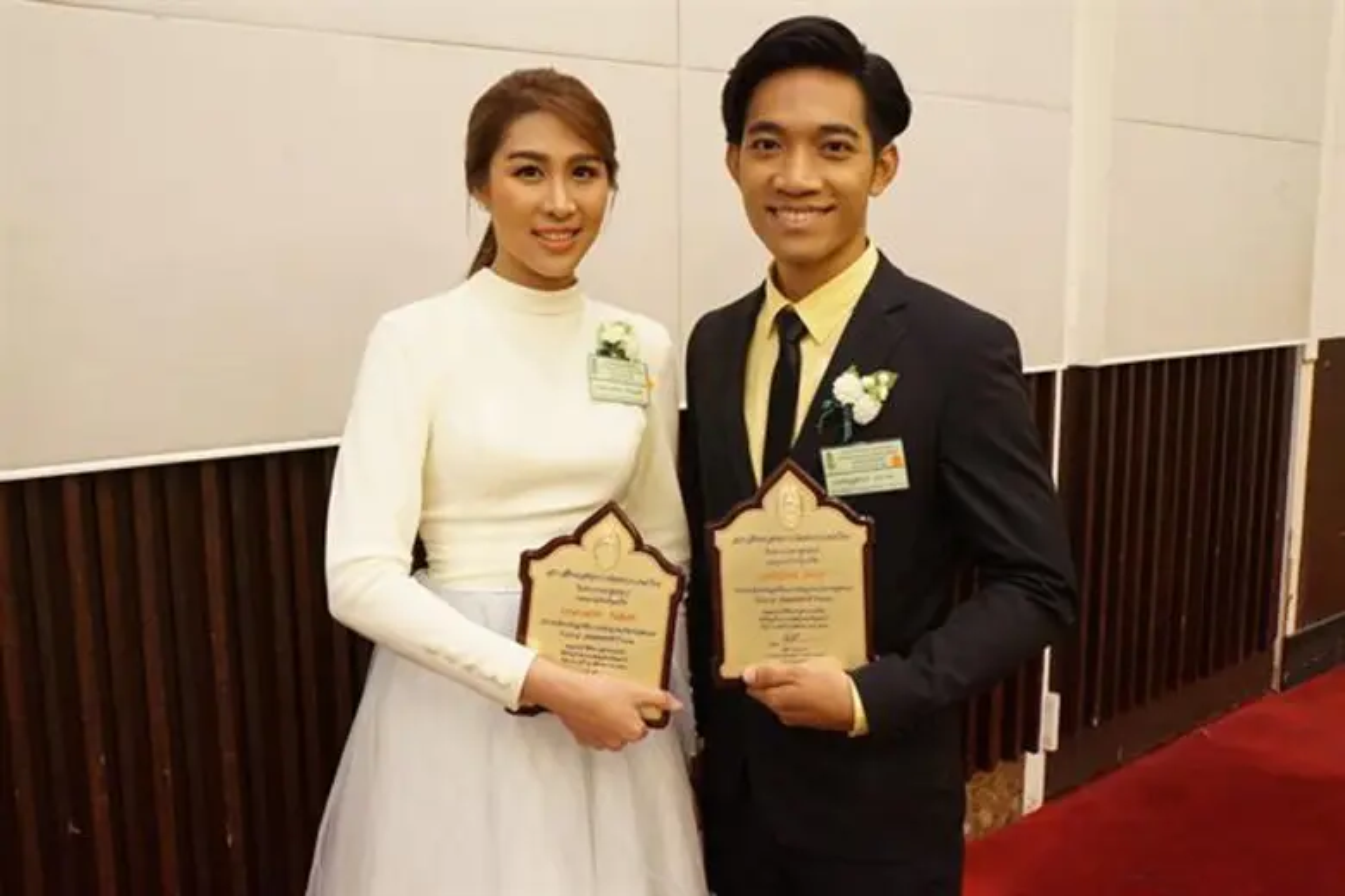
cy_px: 448
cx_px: 672
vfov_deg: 41.7
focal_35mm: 32
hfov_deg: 59.5
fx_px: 1177
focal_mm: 21
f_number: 5
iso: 3200
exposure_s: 1/25
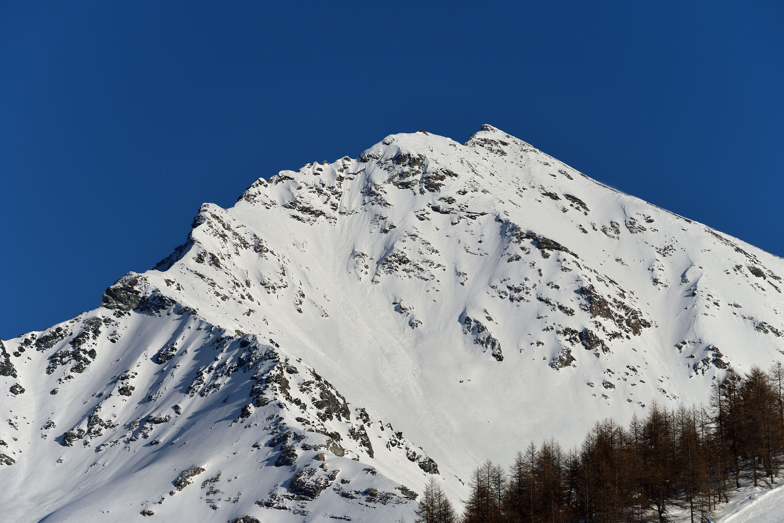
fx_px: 5446
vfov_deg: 5.5
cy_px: 262
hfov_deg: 8.2
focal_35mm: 250
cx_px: 392
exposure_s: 1/500
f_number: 8
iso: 64
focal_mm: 250
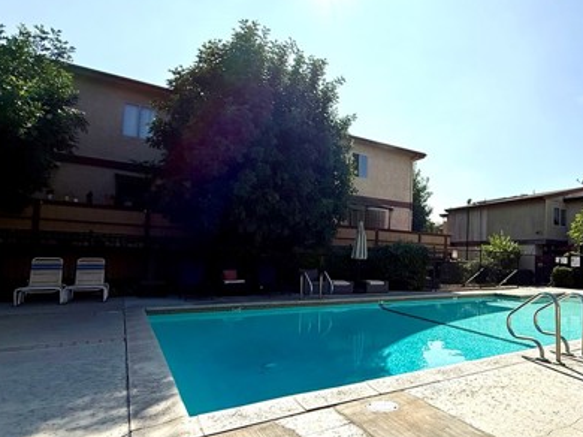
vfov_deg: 58.7
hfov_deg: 69.1
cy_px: 244
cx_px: 438
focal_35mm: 23
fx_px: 387
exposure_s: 1/3891
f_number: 2.2
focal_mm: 2.22
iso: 50
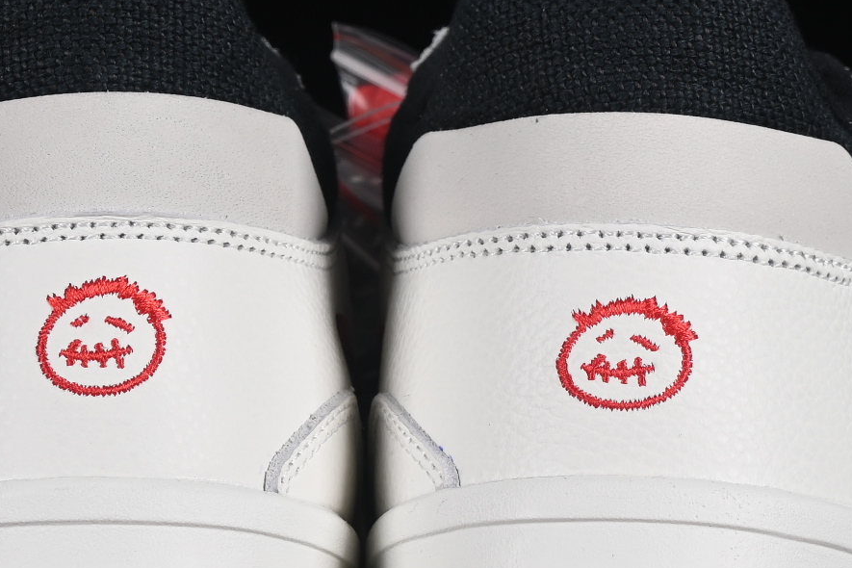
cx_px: 409
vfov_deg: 5.8
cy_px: 173
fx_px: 5585
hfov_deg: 8.7
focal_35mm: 236
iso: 160
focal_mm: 50
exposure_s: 1/80
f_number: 8
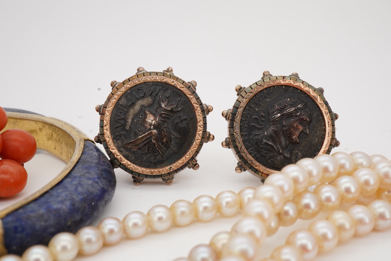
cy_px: 130
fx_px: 489
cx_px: 196
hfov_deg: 43.6
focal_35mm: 45
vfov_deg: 29.9
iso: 400
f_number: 18
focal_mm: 30
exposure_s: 1/125
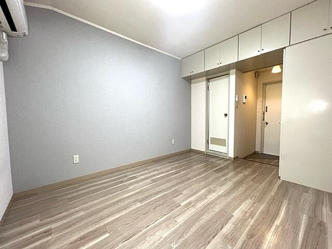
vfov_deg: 89.9
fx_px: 125
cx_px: 166
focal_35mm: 13
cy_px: 124
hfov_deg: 106.2
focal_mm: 1.57
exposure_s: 1/120
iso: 200
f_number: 1.8
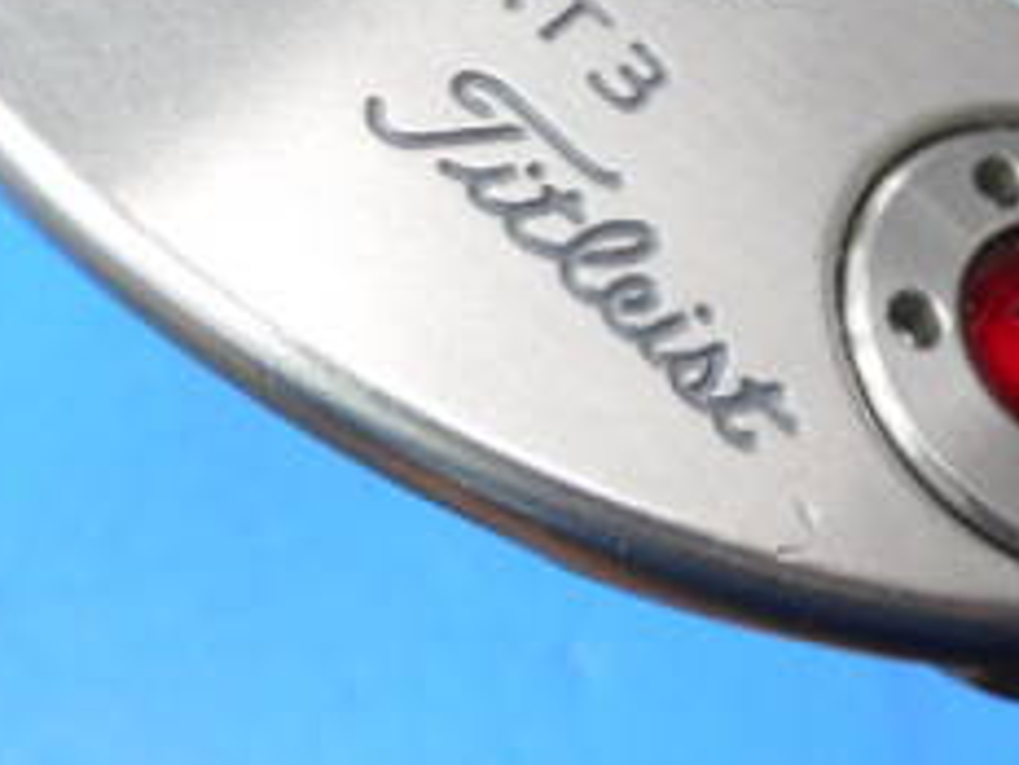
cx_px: 496
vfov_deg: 20.8
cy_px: 44
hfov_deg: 28.2
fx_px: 2031
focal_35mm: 69
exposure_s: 1/30
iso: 140
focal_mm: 4.5
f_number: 3.7
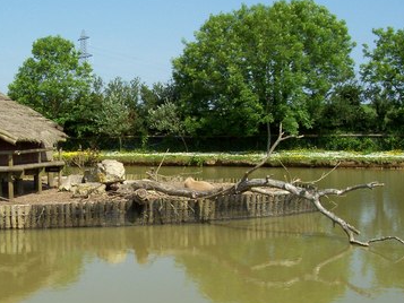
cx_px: 121
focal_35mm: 61
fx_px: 712
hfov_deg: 31.3
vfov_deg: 24.0
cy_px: 191
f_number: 5.1
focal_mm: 5.6
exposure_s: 1/488
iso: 80
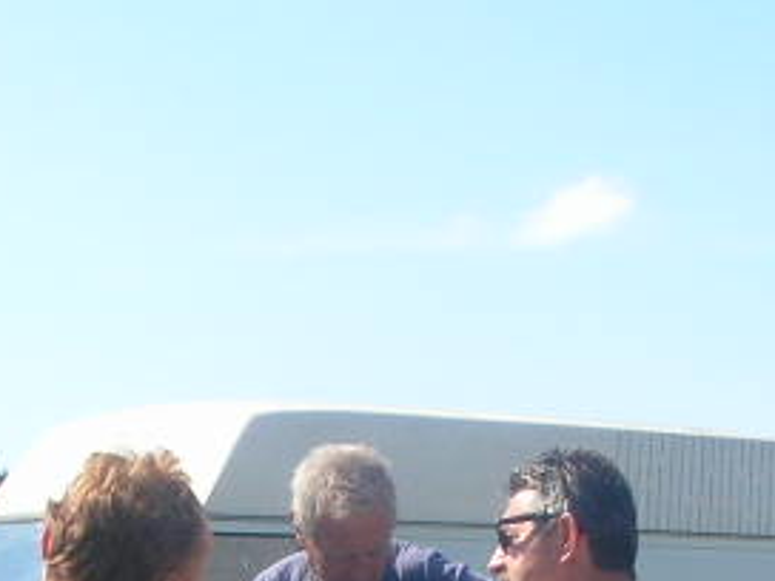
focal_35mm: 132
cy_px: 883
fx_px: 2955
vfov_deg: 10.8
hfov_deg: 14.9
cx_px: 419
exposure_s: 1/187
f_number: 5.6
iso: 50
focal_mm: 5.8
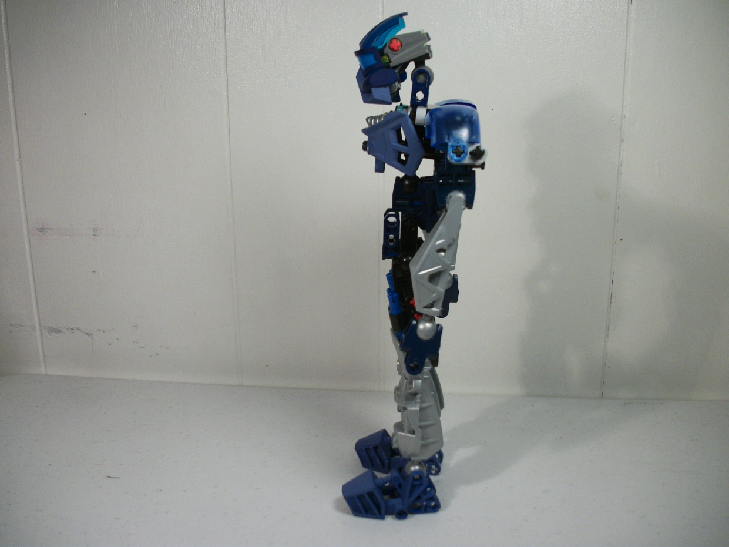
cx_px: 361
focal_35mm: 33
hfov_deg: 55.3
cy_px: 266
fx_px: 695
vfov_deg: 42.9
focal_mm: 5.7
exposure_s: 1/60
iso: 80
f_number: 2.9
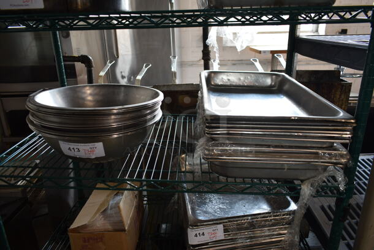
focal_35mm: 27
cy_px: 125
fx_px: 281
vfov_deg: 48.0
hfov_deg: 67.3
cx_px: 187
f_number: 3.5
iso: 125
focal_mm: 18
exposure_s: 1/30
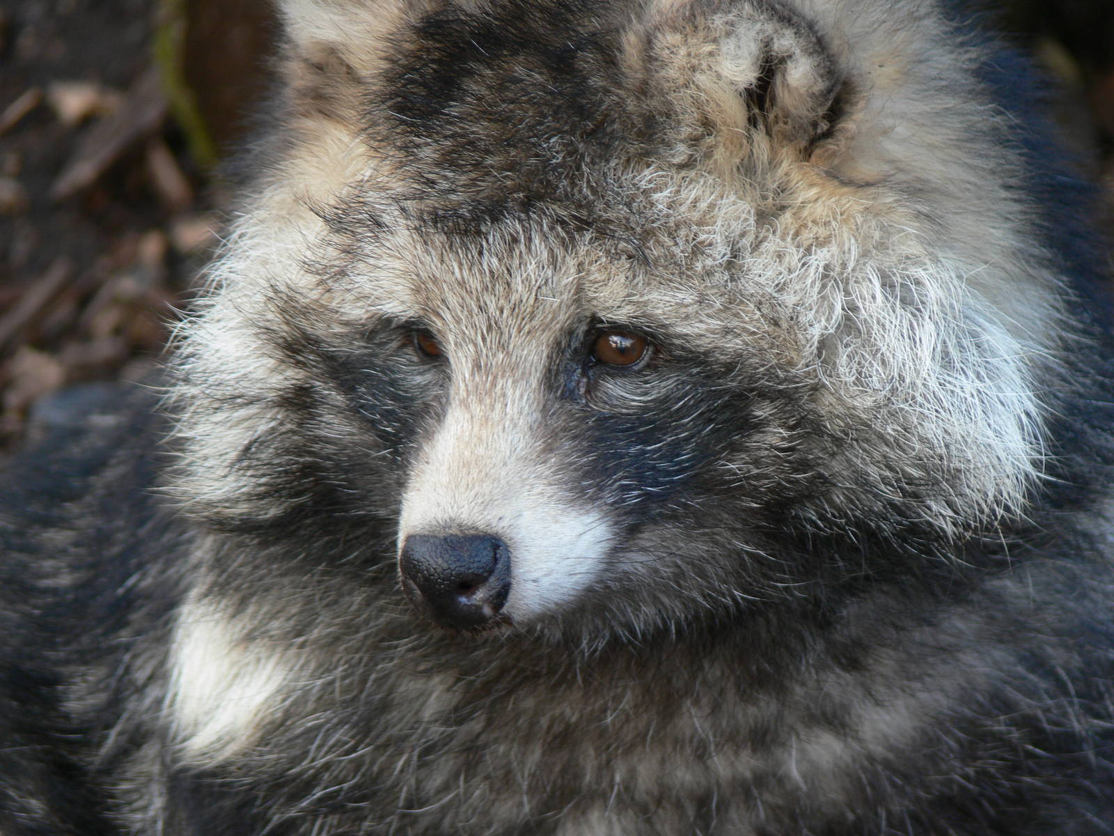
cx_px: 557
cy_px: 418
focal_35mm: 420
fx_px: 13516
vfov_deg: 3.5
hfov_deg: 4.7
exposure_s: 1/60
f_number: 4
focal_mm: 88.8
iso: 80
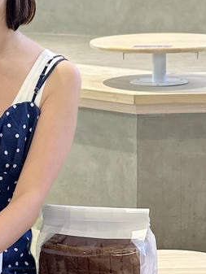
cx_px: 51
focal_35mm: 114
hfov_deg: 13.0
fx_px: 904
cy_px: 74
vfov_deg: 17.2
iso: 200
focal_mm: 6.86
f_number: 1.78
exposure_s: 1/95
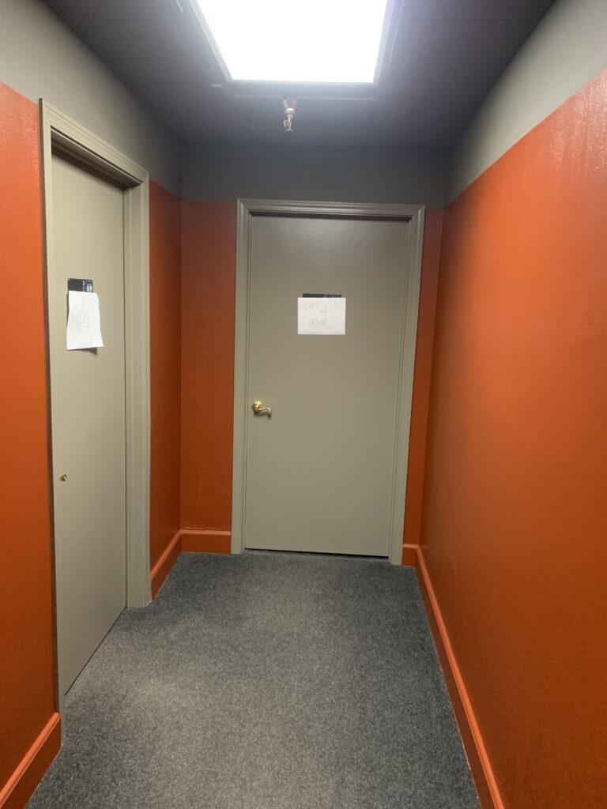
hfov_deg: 53.1
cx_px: 304
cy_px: 404
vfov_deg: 67.3
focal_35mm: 26
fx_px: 608
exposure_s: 1/60
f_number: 1.8
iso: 320
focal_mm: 4.25
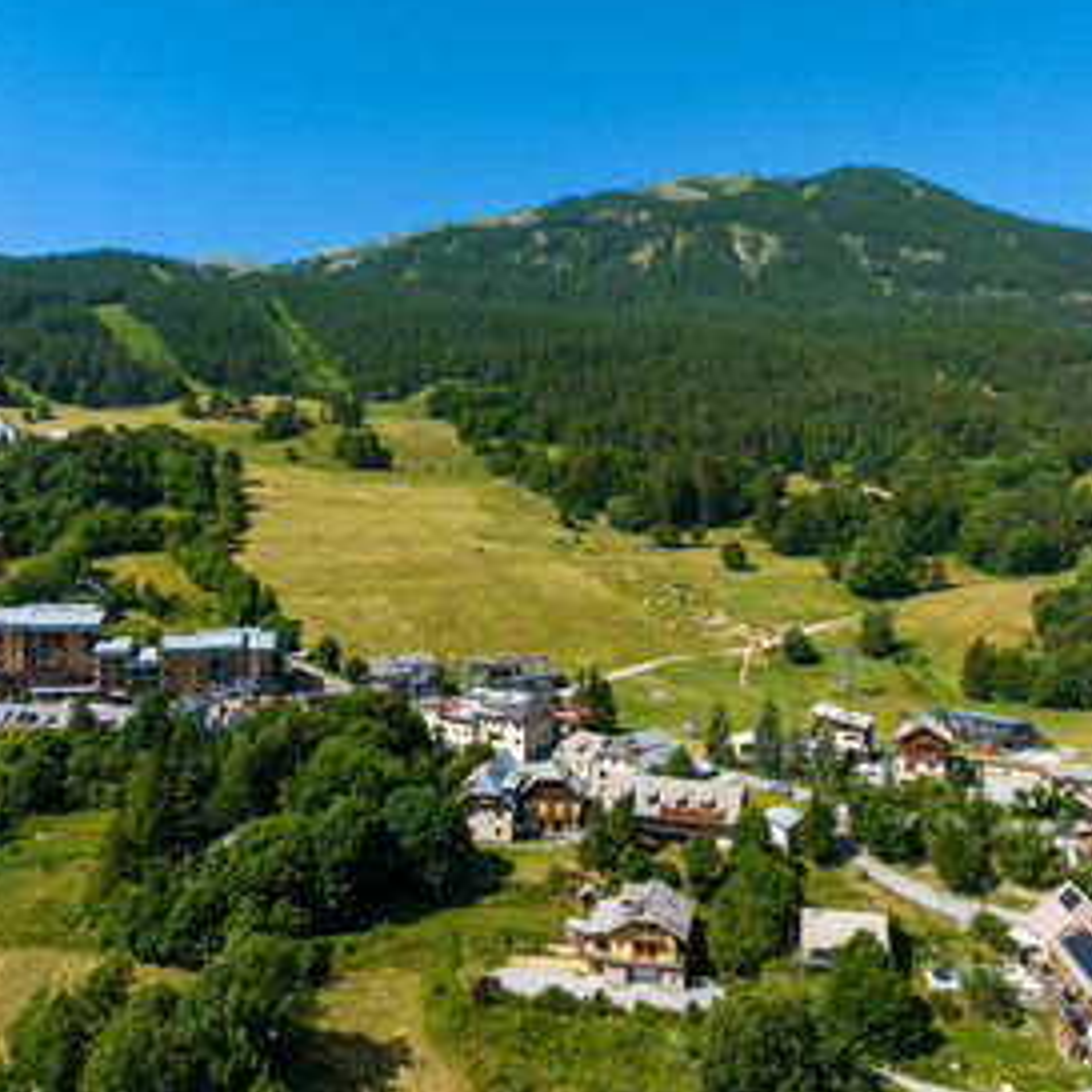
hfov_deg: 55.6
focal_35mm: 29
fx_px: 1035
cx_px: 528
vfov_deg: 55.6
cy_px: 536
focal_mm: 12.3
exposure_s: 1/160
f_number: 11
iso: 100
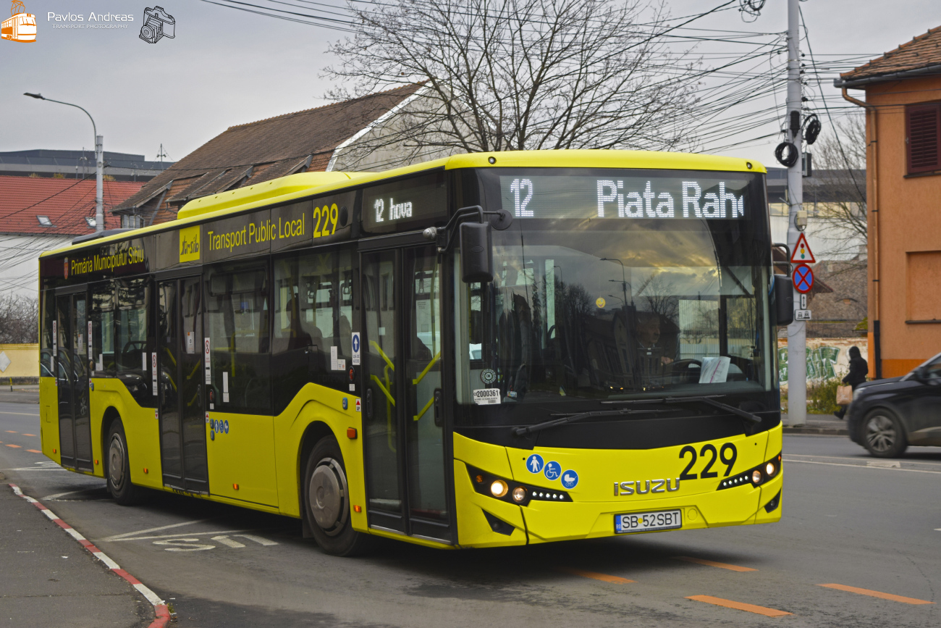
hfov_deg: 29.2
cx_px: 470
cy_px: 314
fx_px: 1804
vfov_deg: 19.7
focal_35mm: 69
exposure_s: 1/200
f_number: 5
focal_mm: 46
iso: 200
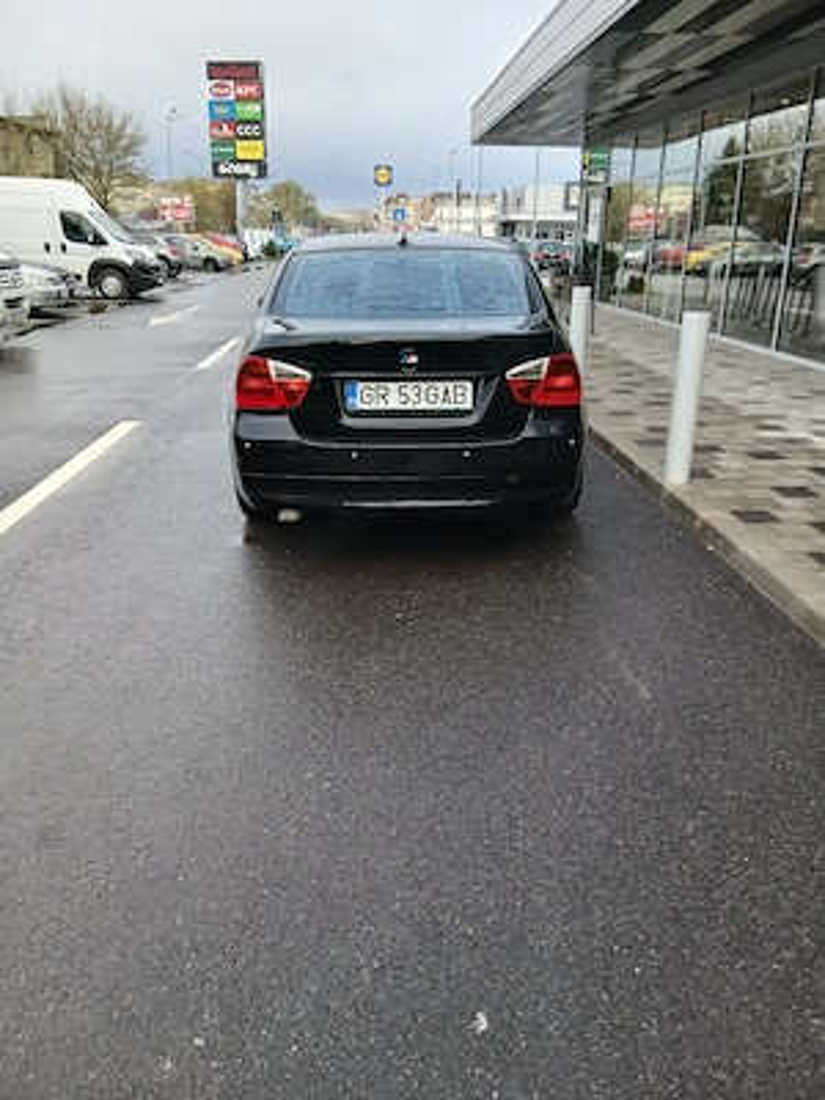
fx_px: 826
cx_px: 412
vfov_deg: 67.3
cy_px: 550
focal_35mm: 26
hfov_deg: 53.1
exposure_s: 1/101
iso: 40
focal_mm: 3.98
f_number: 1.8
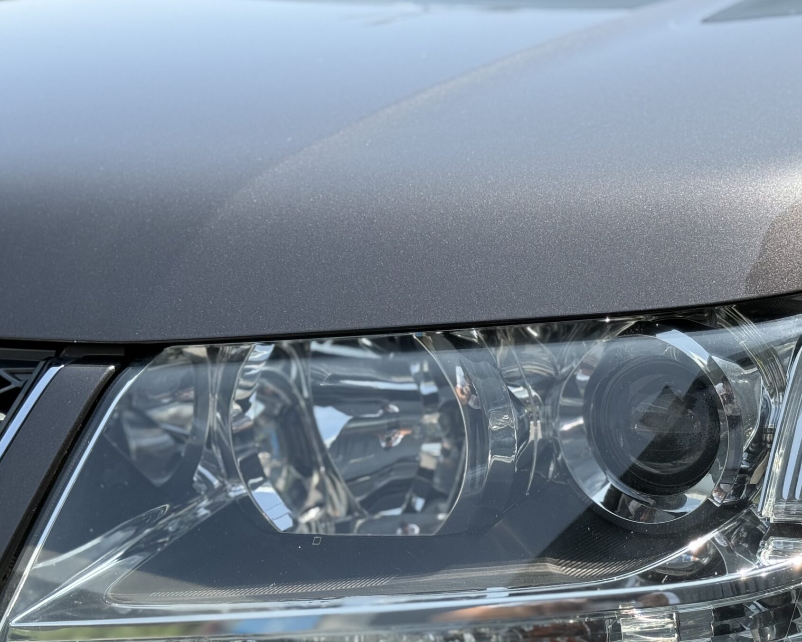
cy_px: 449
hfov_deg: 26.7
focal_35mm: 71
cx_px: 478
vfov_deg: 21.4
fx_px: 1685
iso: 64
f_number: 1.78
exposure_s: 1/1575
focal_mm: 6.76
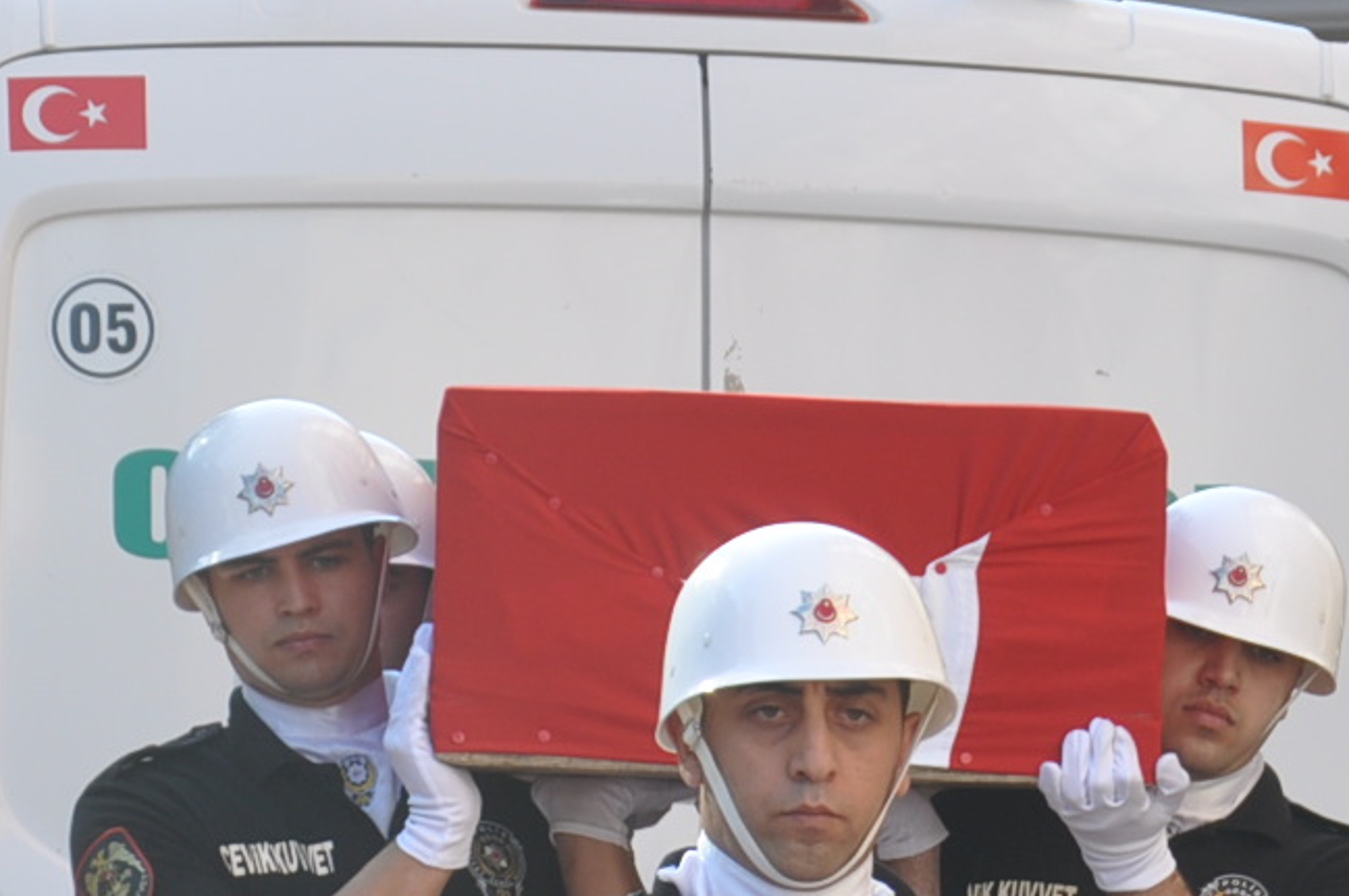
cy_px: 1328
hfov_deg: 6.3
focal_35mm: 327
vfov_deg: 4.2
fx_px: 12238
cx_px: 1445
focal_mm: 66
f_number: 6.3
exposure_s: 1/160
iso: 200
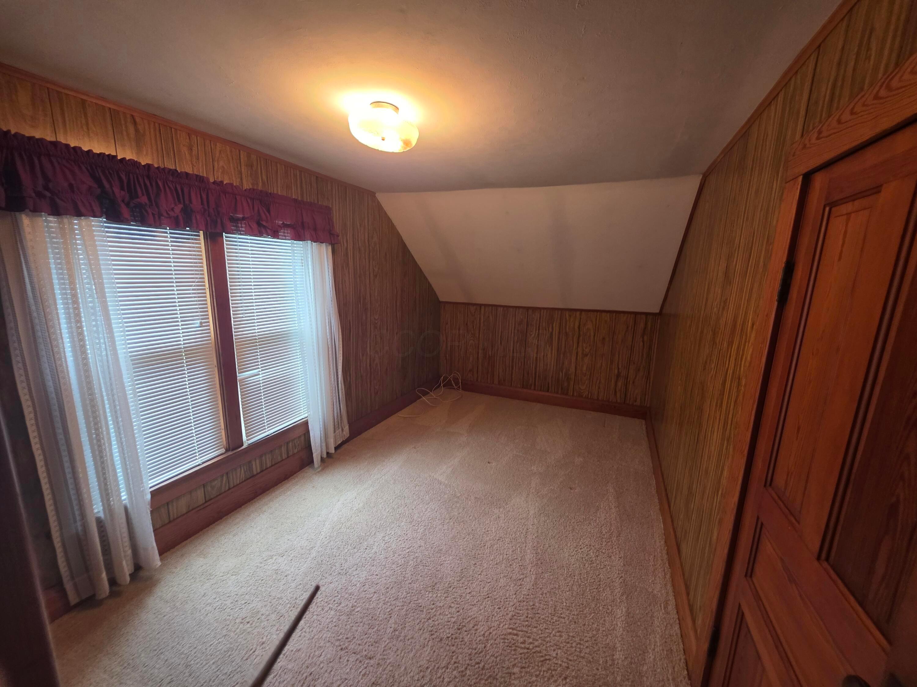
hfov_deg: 106.2
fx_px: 344
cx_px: 458
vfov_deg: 89.9
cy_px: 344
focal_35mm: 13
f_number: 1.9
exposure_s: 1/60
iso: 200
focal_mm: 2.2
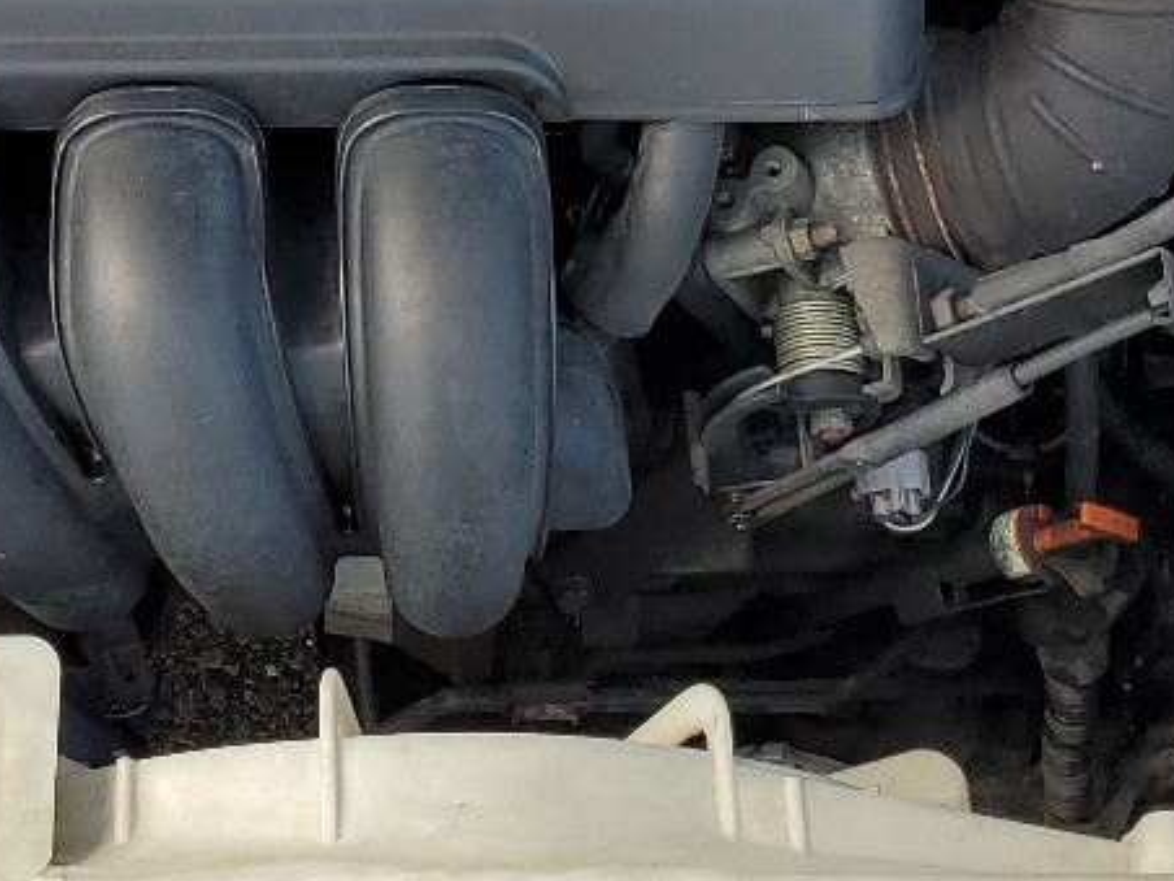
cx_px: 338
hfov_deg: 21.2
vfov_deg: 15.8
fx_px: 3120
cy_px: 31
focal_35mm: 92
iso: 50
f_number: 1.5
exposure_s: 1/526
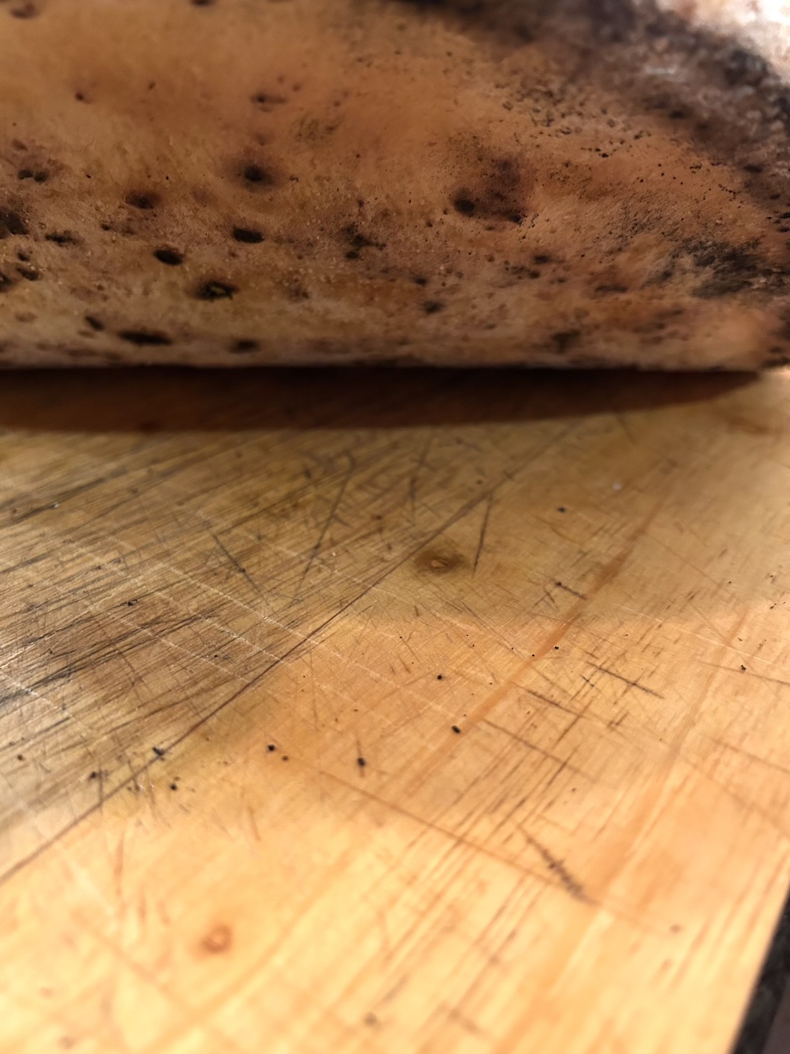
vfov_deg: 67.3
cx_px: 395
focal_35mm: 26
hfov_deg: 53.1
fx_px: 791
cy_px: 527
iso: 500
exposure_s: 1/40
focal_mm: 5.7
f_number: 1.5
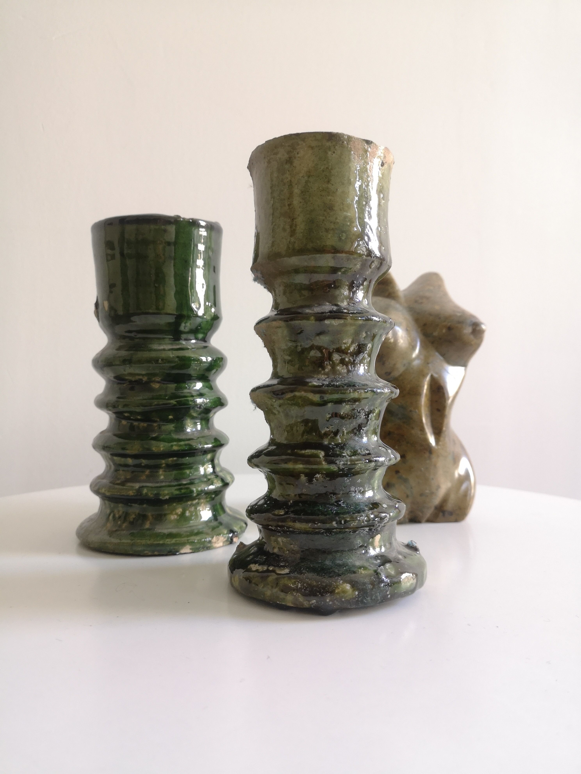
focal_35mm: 27
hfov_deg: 51.4
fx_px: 604
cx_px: 290
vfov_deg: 65.3
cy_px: 387
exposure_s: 1/60
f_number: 1.8
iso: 160
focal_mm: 3.95
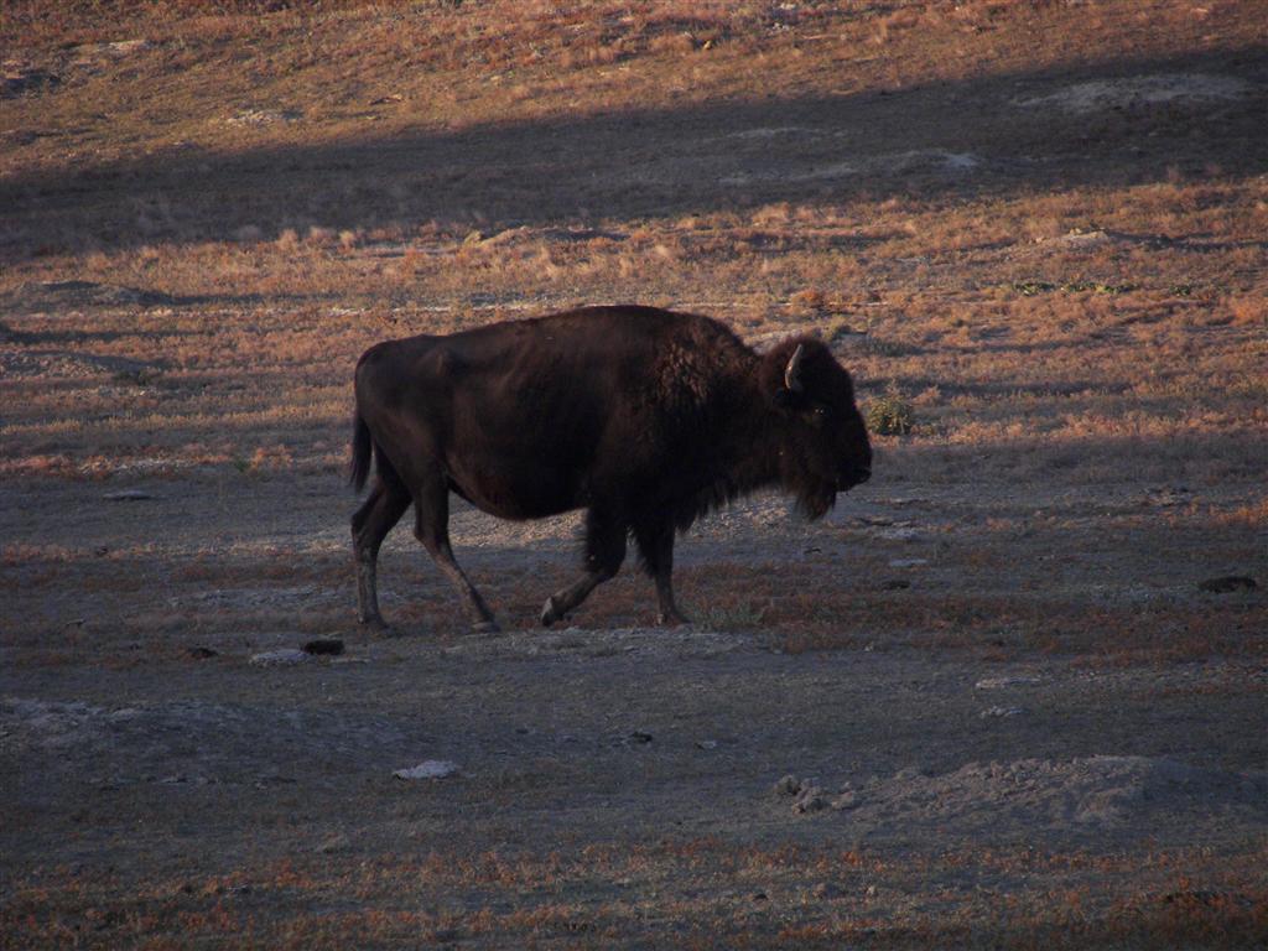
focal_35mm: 432
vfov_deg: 3.4
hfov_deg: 4.6
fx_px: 15824
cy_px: 476
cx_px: 634
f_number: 3.7
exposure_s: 1/200
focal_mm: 72
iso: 125
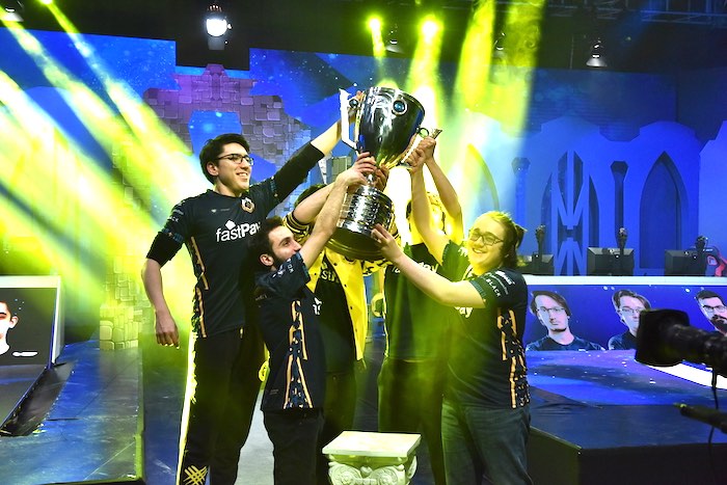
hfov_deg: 46.4
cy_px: 242
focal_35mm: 42
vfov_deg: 31.9
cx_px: 364
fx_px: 848
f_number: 5.6
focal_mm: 42
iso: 2500
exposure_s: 1/160
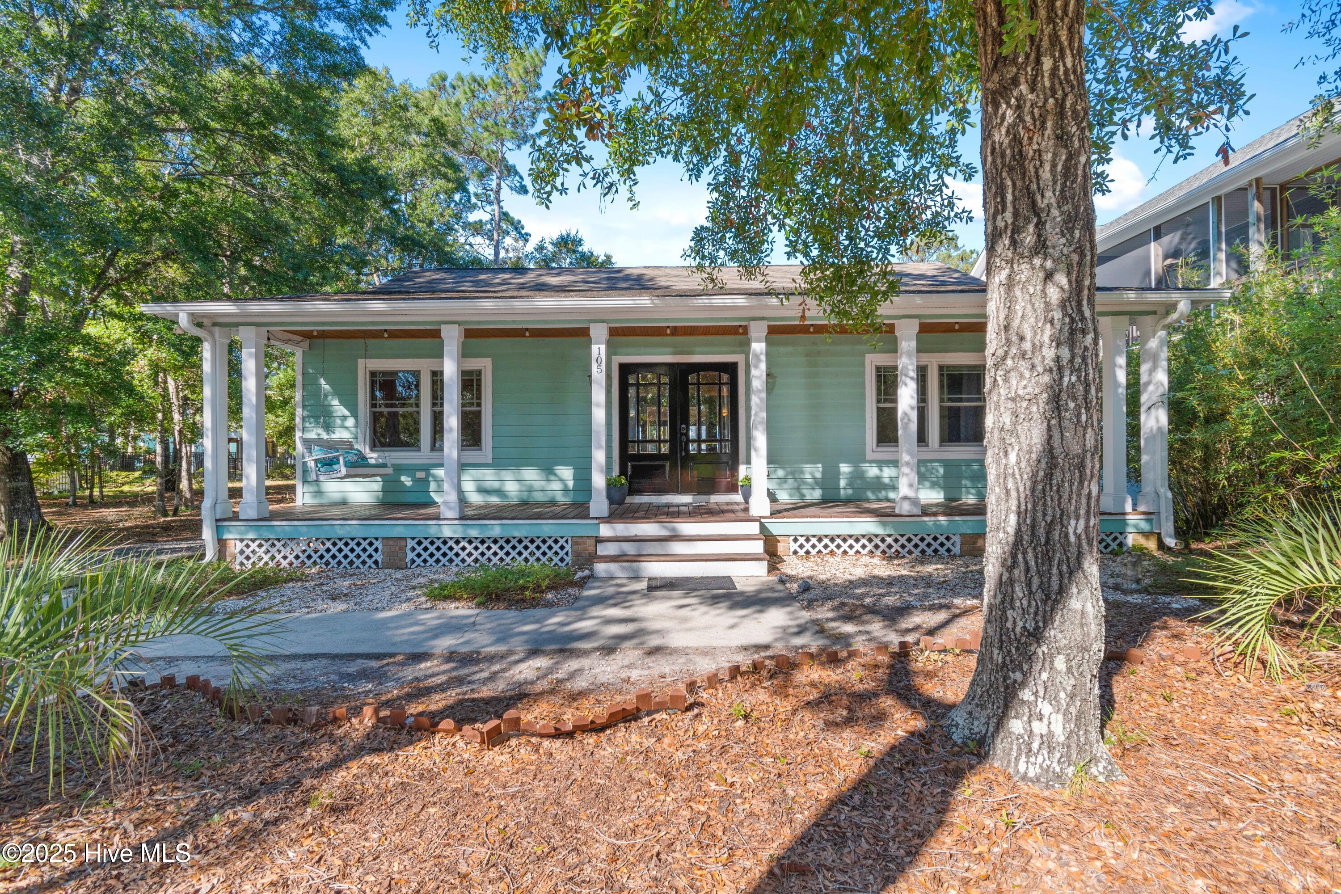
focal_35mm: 15
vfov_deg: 77.3
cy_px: 447
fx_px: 559
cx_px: 670
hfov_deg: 100.4
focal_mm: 10
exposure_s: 1/80
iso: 100
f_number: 4.5
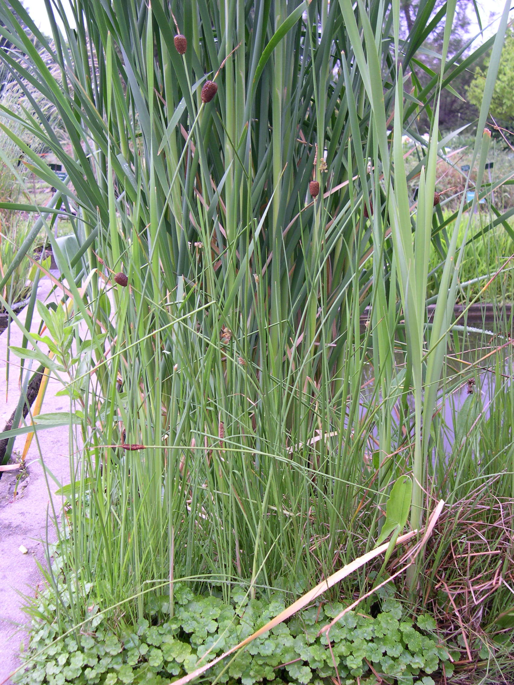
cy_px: 342
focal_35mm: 38
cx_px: 257
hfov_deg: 37.7
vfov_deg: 49.0
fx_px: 752
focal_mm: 8
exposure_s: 1/55
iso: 100
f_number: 2.8
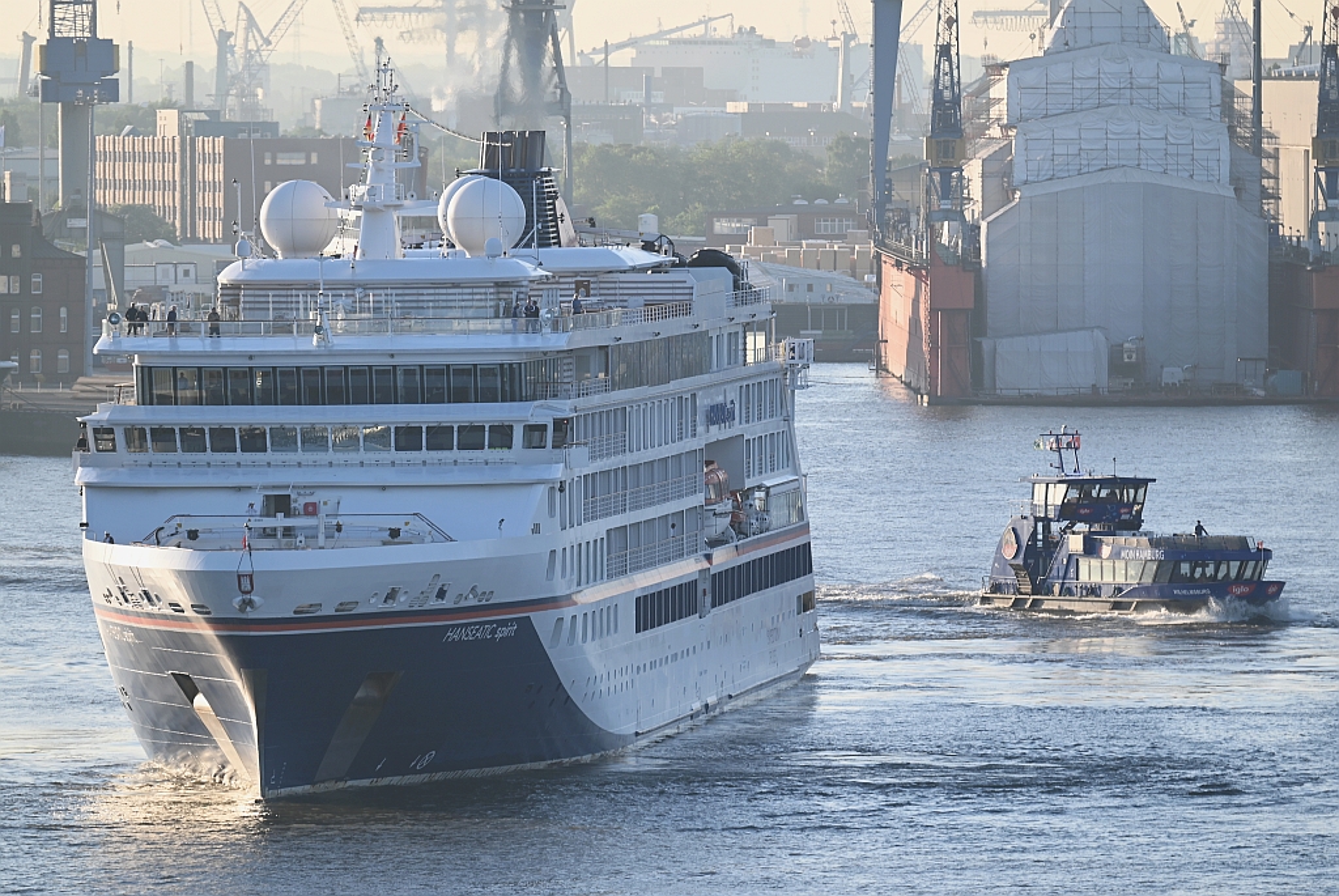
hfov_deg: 6.1
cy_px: 448
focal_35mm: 340
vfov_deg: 4.1
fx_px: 12658
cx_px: 670
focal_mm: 340
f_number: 5.6
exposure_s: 1/400
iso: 200
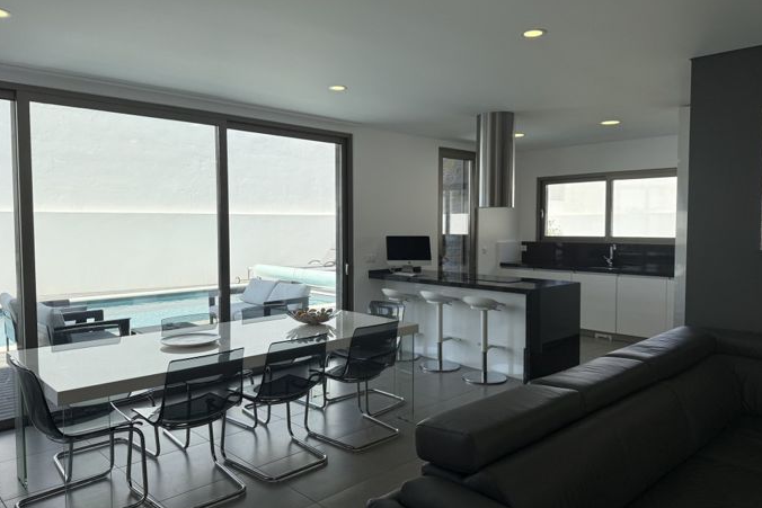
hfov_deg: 69.4
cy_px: 257
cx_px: 389
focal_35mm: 26
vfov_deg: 49.6
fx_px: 550
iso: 100
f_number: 1.78
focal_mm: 6.76
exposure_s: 1/1901
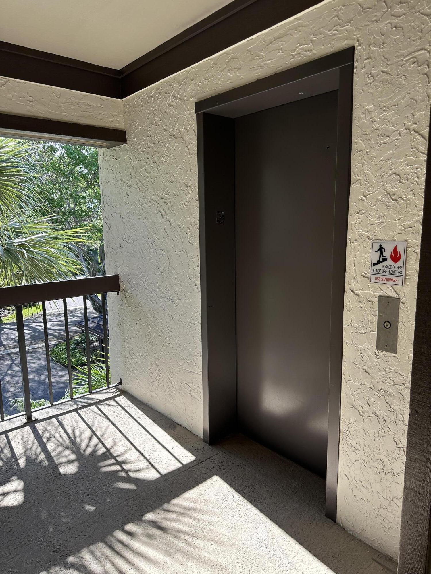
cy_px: 287
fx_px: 398
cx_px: 216
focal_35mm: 24
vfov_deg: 71.6
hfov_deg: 56.8
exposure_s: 1/421
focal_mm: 6.86
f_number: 1.78
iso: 80
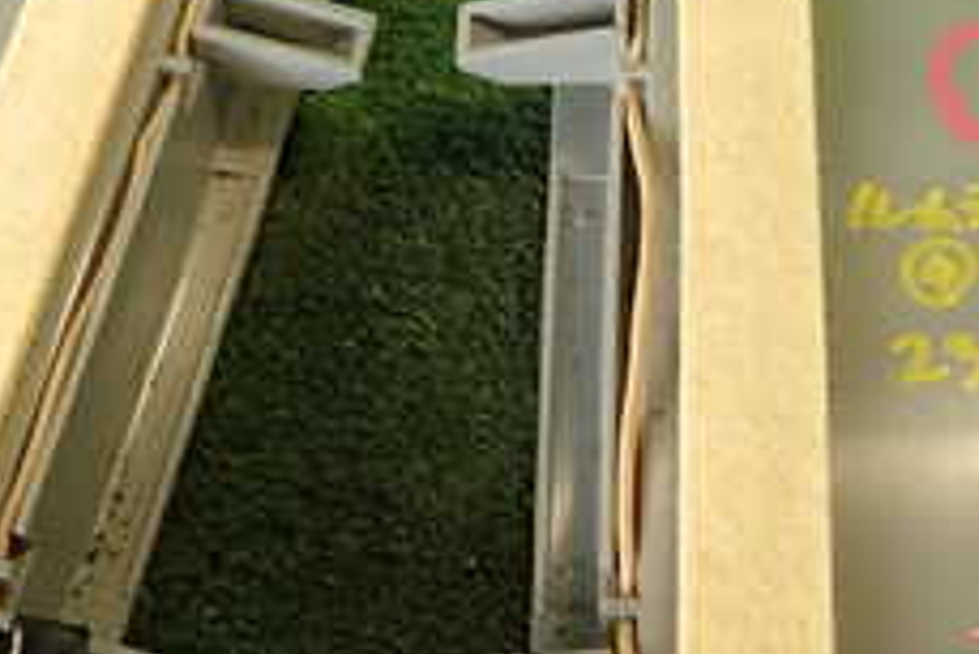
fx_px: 1850
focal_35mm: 68
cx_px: 419
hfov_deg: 29.6
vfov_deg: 20.0
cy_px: 419
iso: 160
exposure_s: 1/60
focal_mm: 4.5
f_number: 2
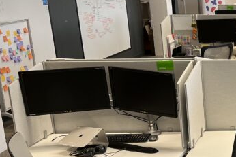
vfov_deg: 17.0
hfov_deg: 21.8
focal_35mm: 80
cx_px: 339
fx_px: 525
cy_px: 115
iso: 64
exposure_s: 1/60
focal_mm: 5.1
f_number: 1.6
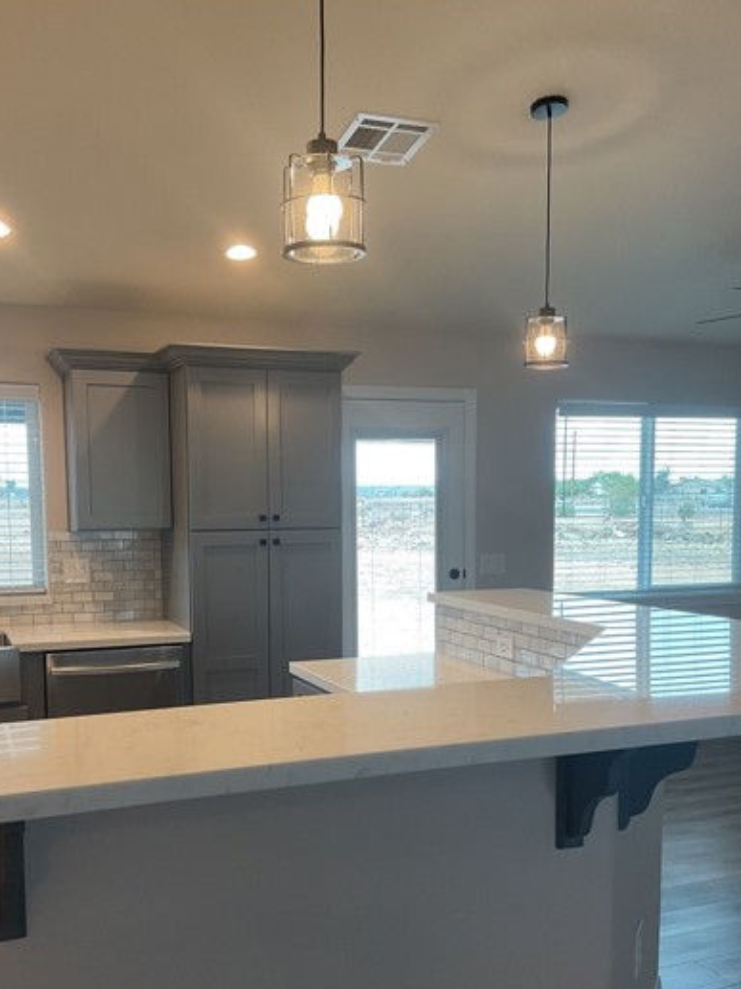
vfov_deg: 51.0
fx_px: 1028
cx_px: 324
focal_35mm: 36
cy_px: 598
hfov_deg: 39.6
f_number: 1.8
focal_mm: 3
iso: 40
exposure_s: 1/60
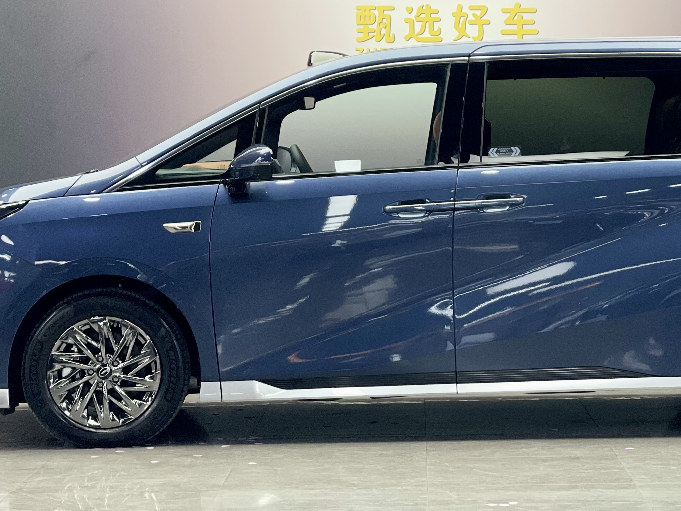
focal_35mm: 115
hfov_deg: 17.1
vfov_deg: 12.9
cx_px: 460
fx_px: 2262
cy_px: 194
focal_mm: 7.5
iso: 125
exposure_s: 1/100
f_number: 2.2
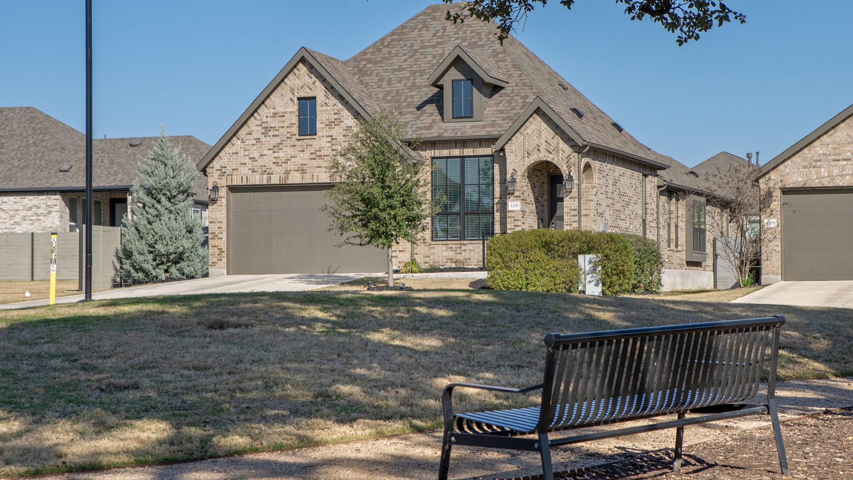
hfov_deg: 27.5
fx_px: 1742
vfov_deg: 15.7
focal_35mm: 77
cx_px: 443
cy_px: 247
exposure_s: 1/3200
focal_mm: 70
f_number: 8
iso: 800
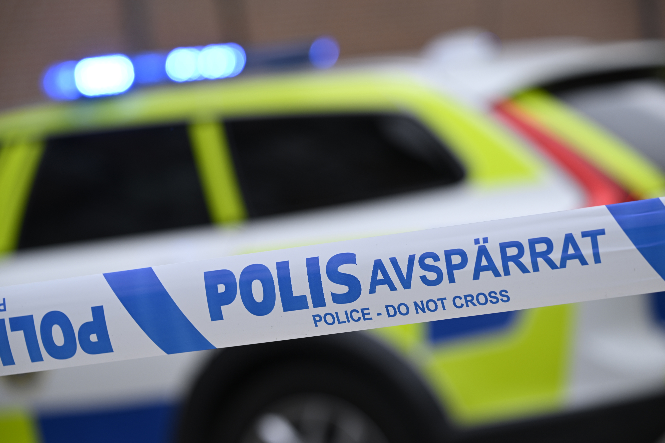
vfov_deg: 8.3
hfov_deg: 12.5
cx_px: 332
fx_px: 3048
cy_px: 222
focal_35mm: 165
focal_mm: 165
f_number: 5.6
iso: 125
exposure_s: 1/400
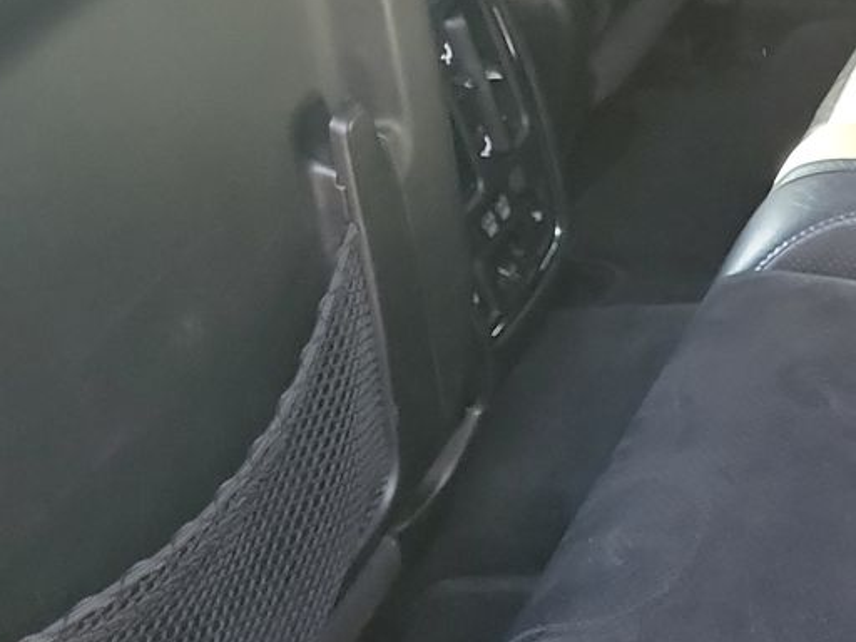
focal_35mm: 75
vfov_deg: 19.6
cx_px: 1311
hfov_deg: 21.5
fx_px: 1855
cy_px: 351
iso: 1042
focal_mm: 6.7
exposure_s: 1/59
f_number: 1.8
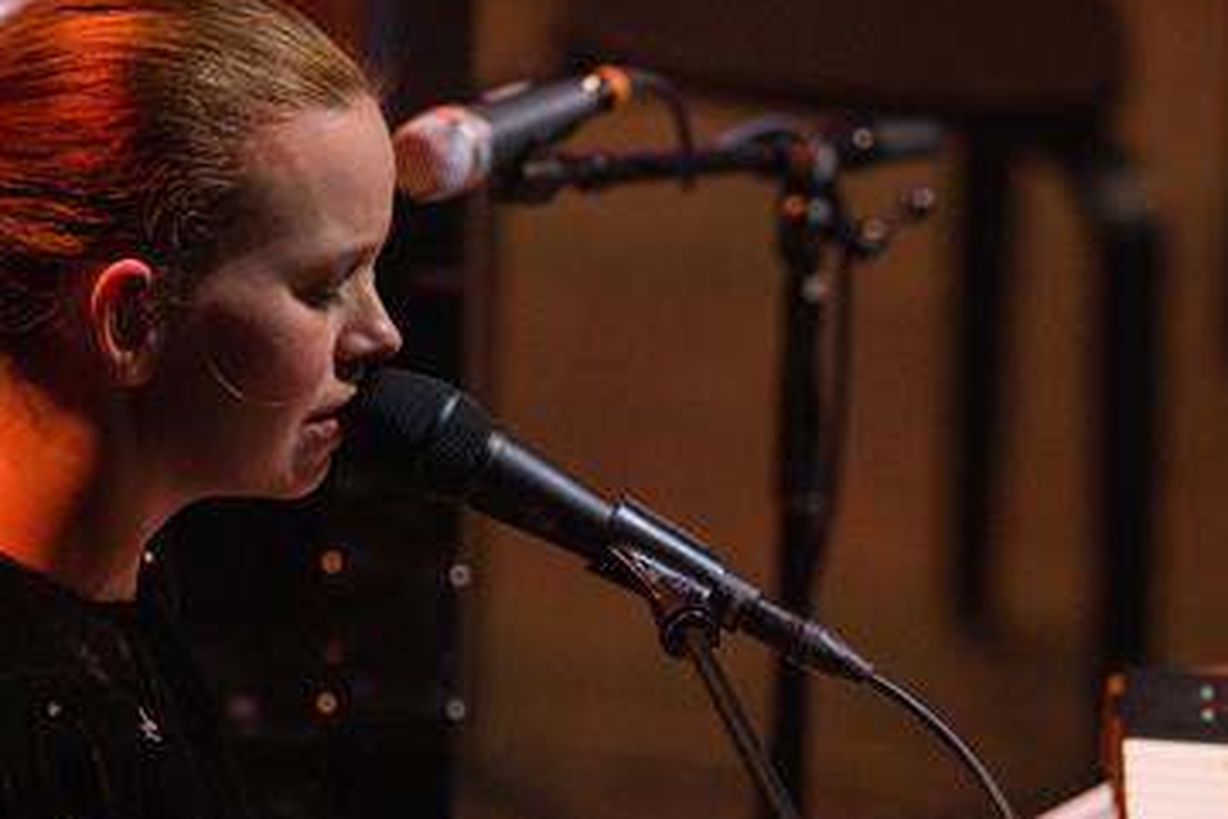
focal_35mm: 600
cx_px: 737
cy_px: 623
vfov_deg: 2.3
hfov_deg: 3.4
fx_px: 20465
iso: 6400
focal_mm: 300
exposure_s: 1/500
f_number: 2.8
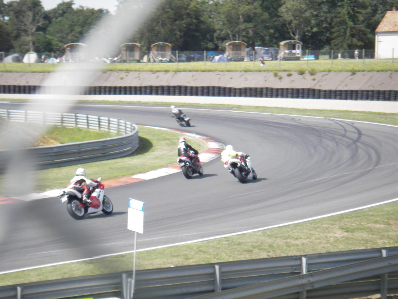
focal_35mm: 114
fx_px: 1311
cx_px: 199
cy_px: 150
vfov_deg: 13.0
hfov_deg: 17.3
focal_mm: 18.9
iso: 50
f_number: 4
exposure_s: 1/200
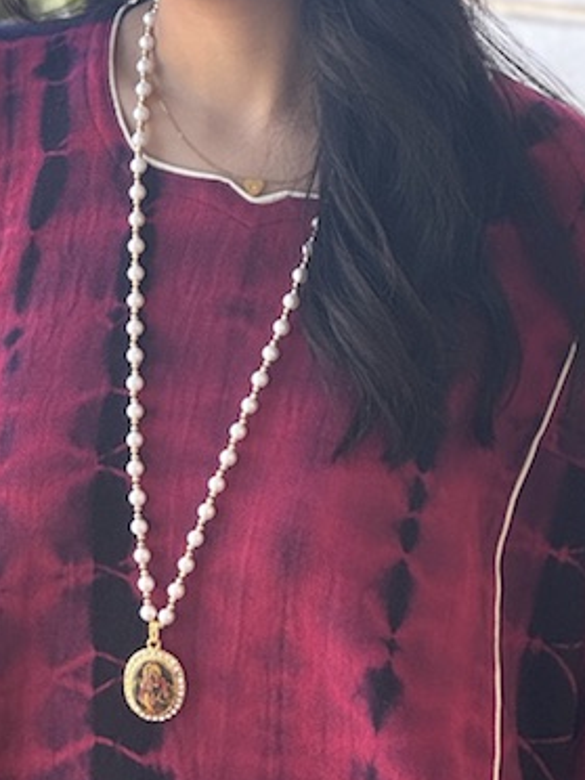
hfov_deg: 7.2
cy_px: 522
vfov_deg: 9.6
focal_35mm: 206
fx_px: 4642
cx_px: 77
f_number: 2.8
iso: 40
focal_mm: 9
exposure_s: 1/99
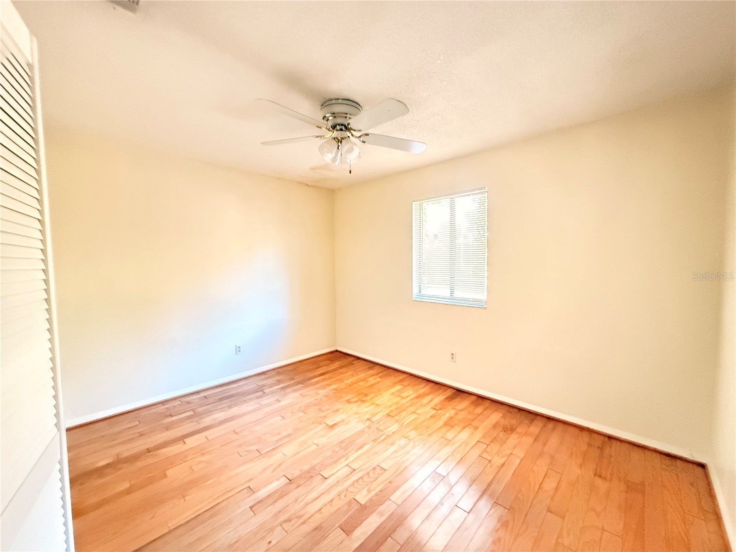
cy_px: 276
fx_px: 298
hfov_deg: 102.1
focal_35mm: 14
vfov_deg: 85.7
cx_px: 368
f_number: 2.2
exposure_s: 1/23
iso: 2500
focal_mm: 2.22
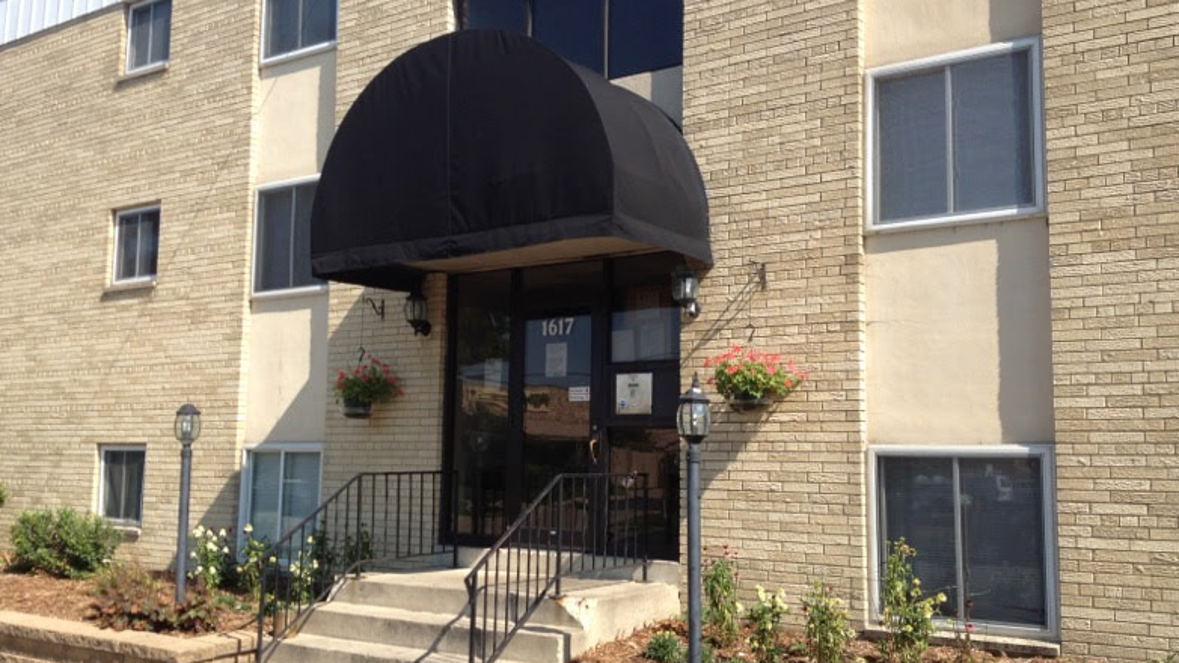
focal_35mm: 39
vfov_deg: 30.4
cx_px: 591
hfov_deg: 51.6
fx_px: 1219
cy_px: 338
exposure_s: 1/1022
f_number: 2.4
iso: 64
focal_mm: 4.28
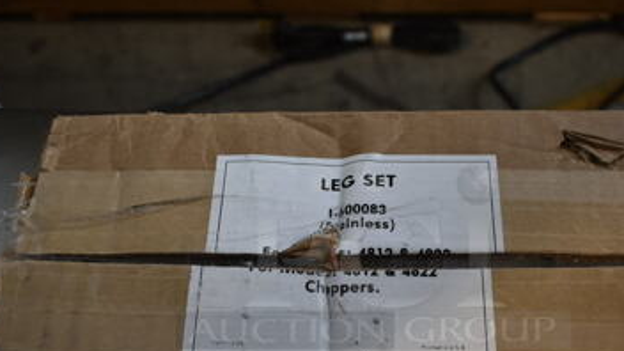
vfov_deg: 24.2
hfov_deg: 41.9
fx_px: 811
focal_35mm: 49
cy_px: 255
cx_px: 374
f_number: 3.5
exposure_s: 1/30
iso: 320
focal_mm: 18
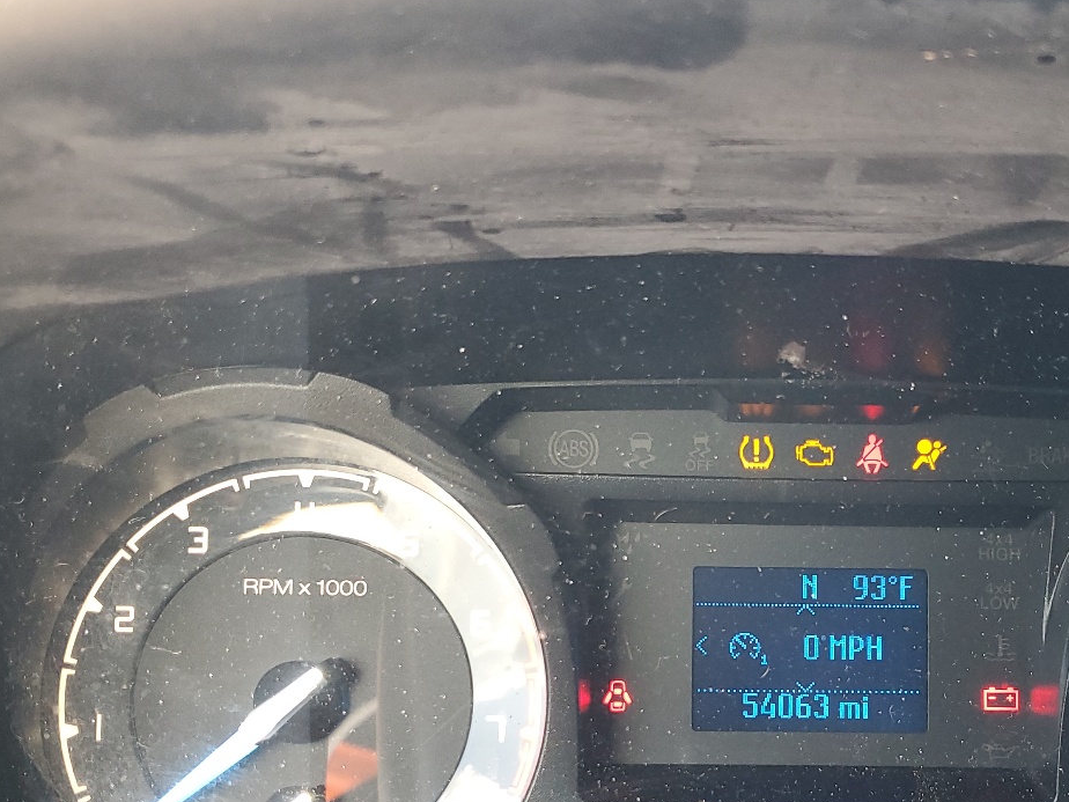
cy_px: 650
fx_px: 1390
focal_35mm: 45
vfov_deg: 31.3
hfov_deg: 41.5
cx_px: 720
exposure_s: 1/60.2
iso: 124
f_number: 1.5
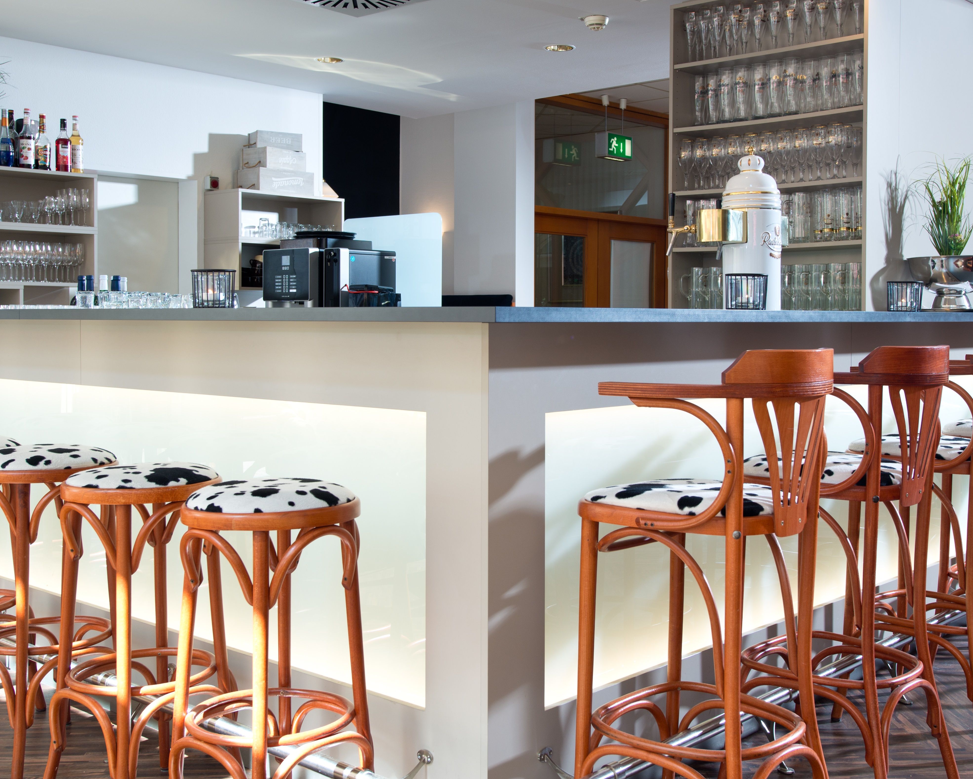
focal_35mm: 42
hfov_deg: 43.8
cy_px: 371
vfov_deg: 35.7
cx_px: 501
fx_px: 1210
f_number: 8
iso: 100
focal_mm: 24
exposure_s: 1/15
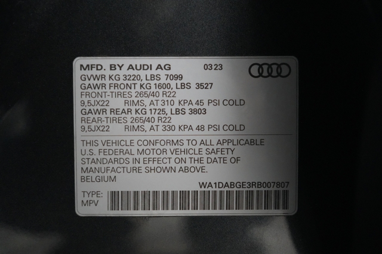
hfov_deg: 65.5
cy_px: 127
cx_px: 191
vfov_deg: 46.4
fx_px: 297
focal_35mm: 28
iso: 10000
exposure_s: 1/160
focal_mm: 28
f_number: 2.8
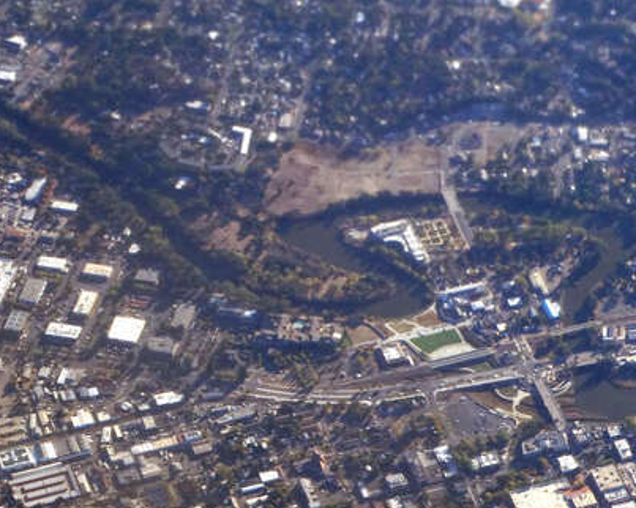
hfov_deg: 7.0
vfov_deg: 5.6
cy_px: 410
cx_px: 308
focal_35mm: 277
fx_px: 5211
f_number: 5.4
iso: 80
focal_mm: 25.6
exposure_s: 1/100
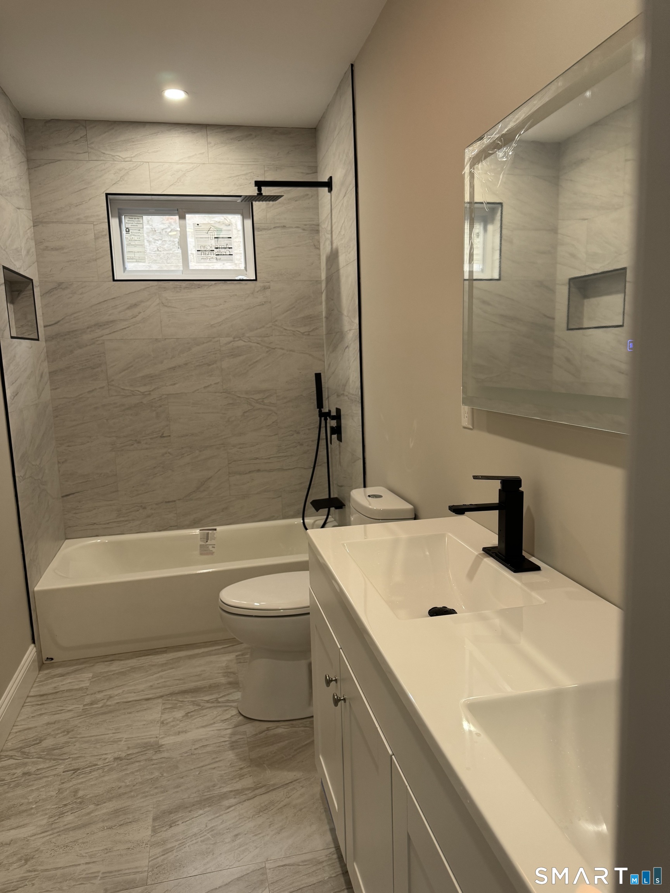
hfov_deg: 56.8
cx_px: 335
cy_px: 446
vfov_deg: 71.6
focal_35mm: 24
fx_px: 619
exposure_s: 1/121
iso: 160
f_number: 1.78
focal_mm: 6.76
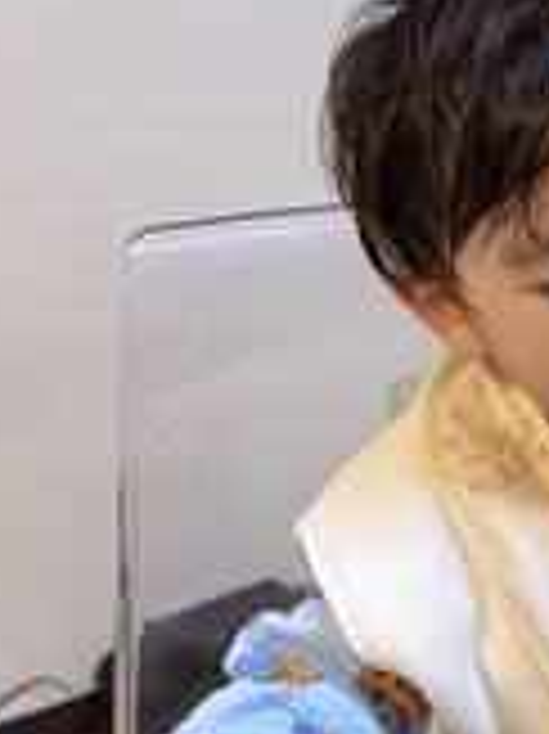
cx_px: 567
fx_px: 1249
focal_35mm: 59
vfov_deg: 32.6
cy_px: 275
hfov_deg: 23.6
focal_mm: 6.76
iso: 320
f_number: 1.78
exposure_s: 1/50
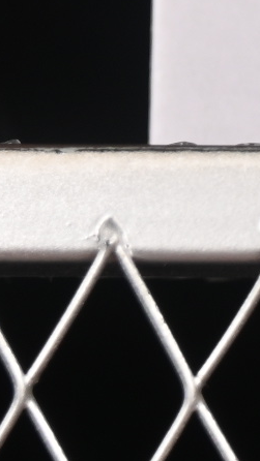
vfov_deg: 4.4
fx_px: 6003
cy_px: -427
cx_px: 1248
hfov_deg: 2.4
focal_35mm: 490
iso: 160
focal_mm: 50
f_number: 7.1
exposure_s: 1/80
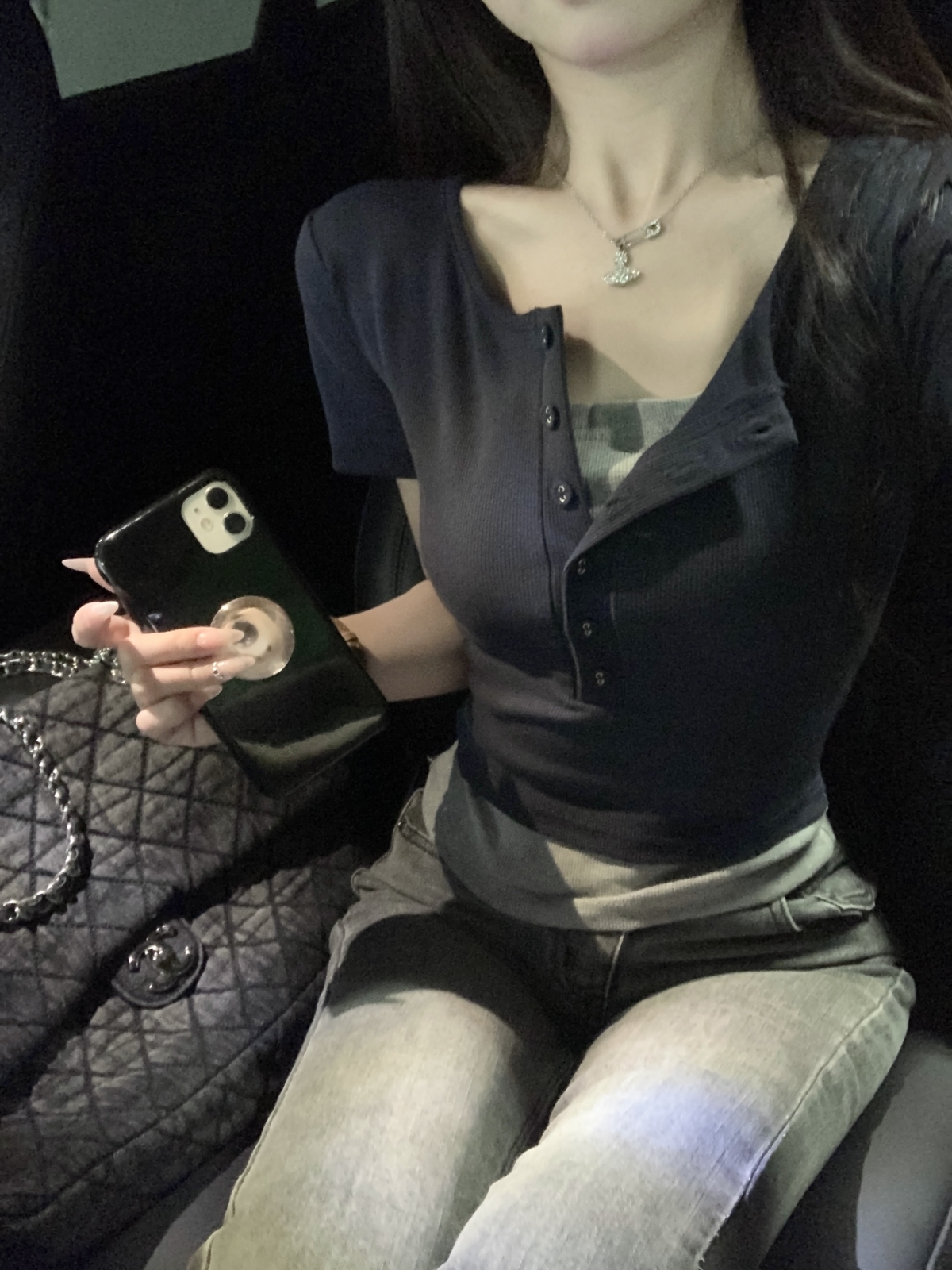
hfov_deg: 44.2
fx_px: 1173
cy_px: 635
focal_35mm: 32
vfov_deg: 56.8
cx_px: 476
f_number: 2.2
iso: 1600
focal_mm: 2.87
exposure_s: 1/17
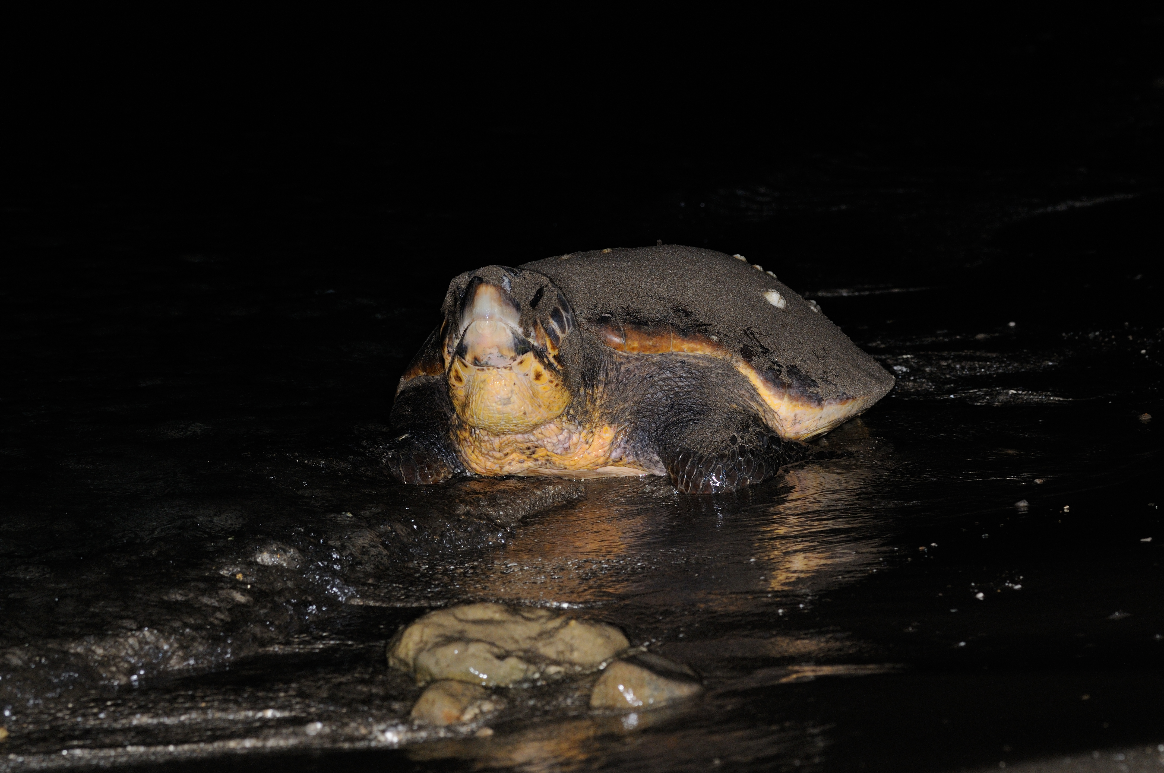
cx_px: 582
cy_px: 386
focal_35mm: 135
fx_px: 4360
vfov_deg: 10.1
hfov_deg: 15.2
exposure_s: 1/80
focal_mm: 90
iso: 640
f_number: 6.3
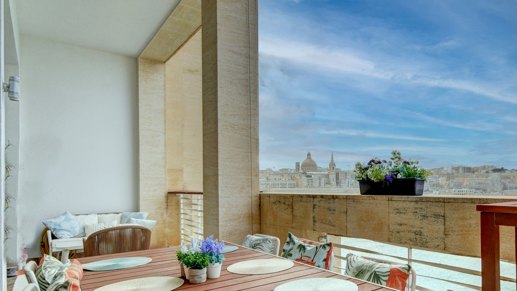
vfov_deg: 44.9
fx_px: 348
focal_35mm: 25
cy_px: 185
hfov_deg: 70.8
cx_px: 351
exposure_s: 1/250
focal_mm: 11.5
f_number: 8
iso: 250
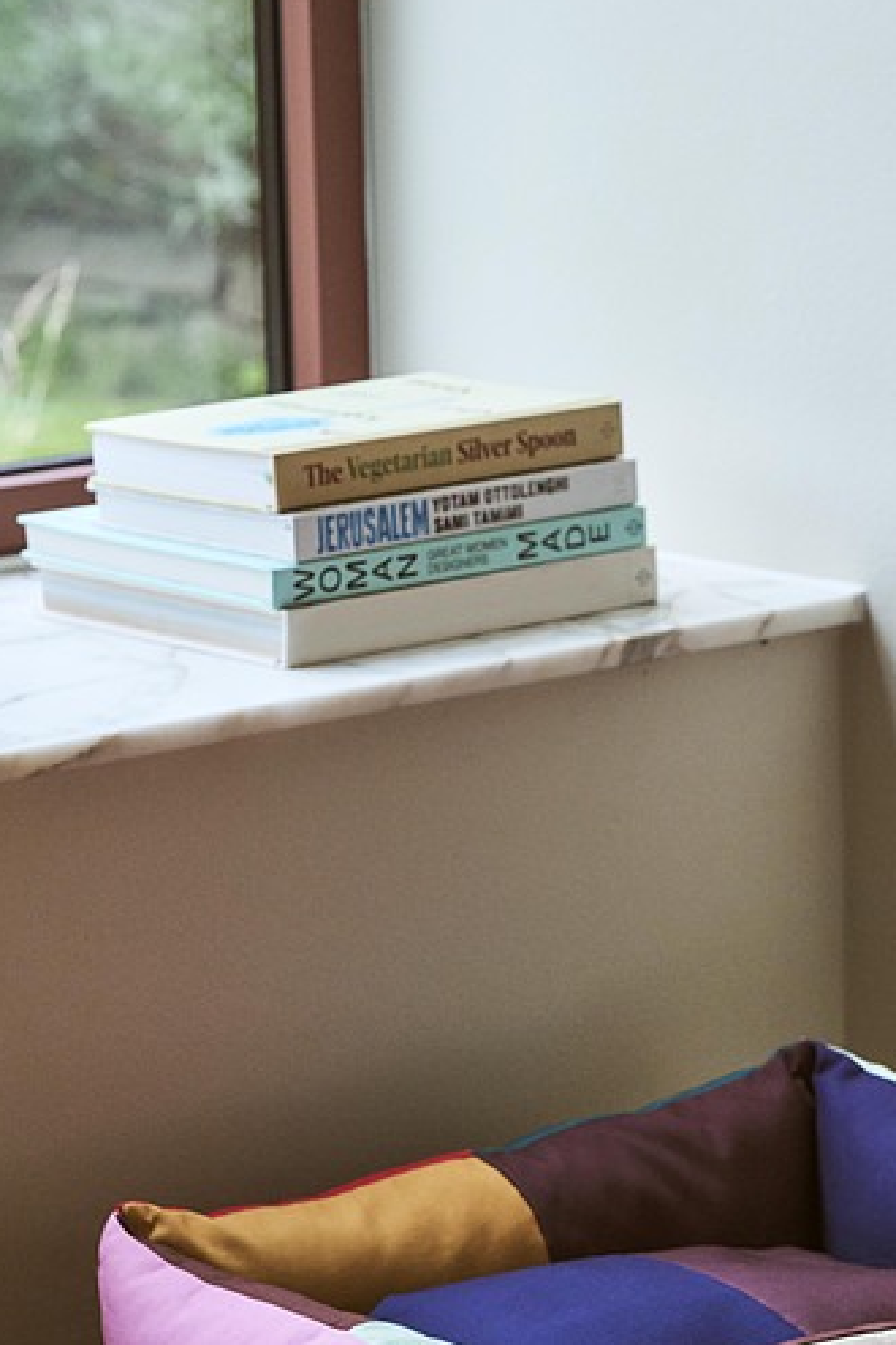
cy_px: 1009
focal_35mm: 149
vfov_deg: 13.7
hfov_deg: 9.2
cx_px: 682
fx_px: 5562
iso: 1600
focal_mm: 85
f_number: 5.6
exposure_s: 1/800
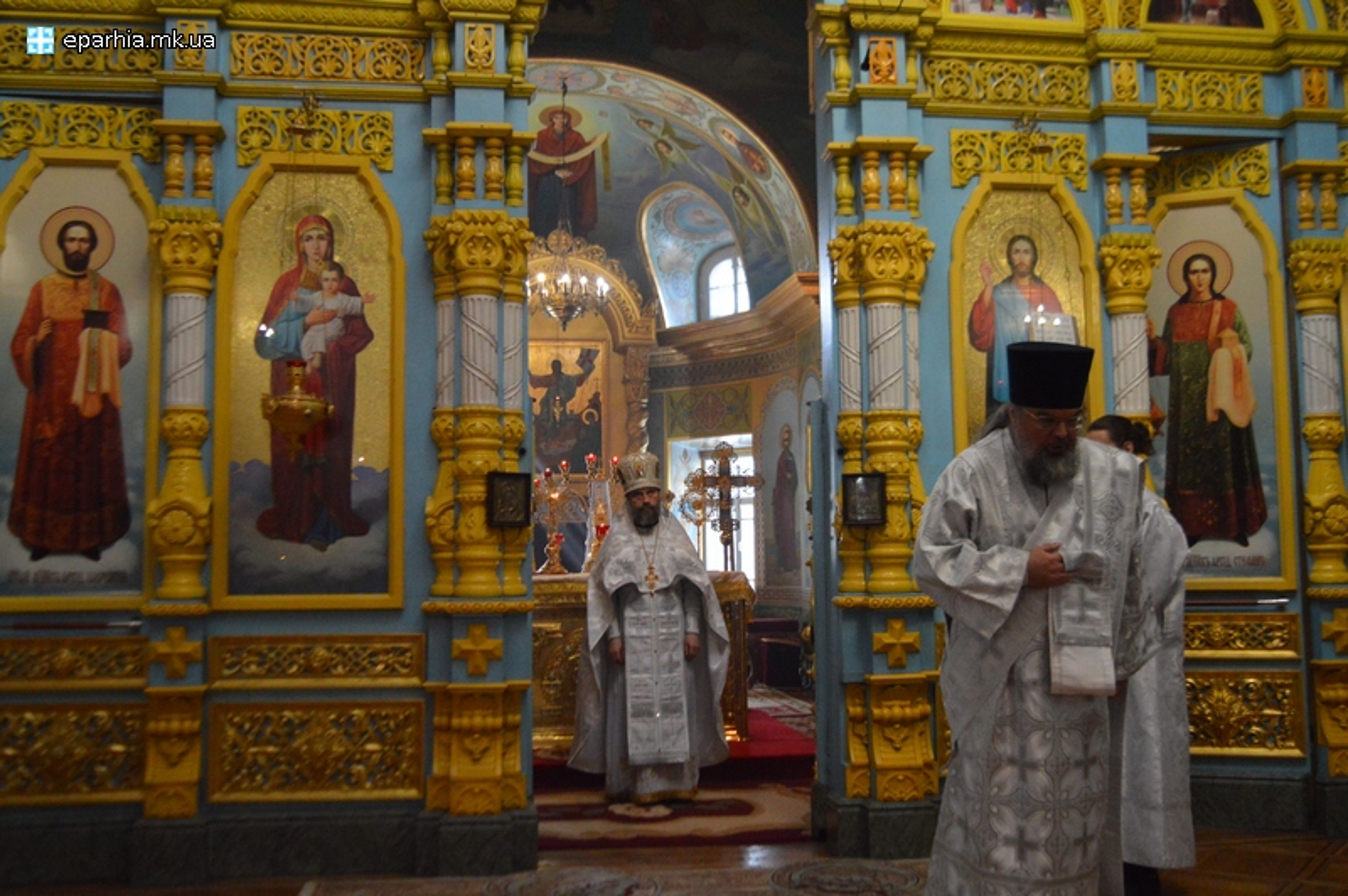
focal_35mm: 34
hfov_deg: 55.1
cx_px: 674
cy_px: 448
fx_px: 1291
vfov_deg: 38.3
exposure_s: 1/250
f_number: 3.8
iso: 3200
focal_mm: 23
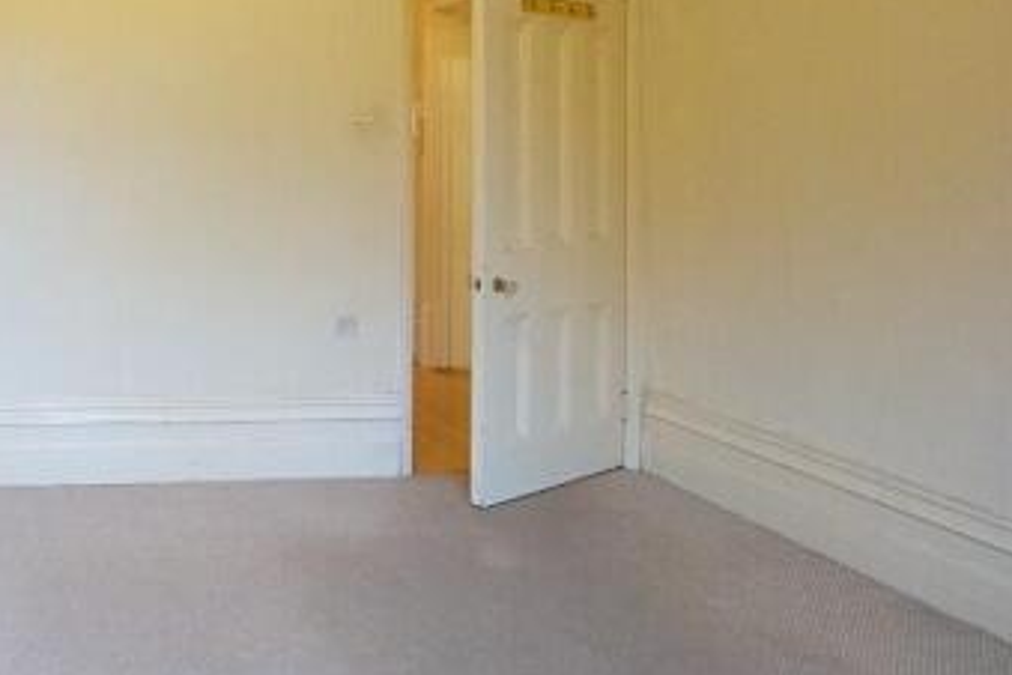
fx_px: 815
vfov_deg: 43.8
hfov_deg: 52.7
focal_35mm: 29
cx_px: 37
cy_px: 187
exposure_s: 1/160
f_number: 4
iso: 3200
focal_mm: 10
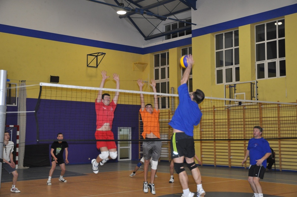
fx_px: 433
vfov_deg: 25.7
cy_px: 98
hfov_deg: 37.9
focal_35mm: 52
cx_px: 148
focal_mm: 35
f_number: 4.5
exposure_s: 1/125
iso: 1000
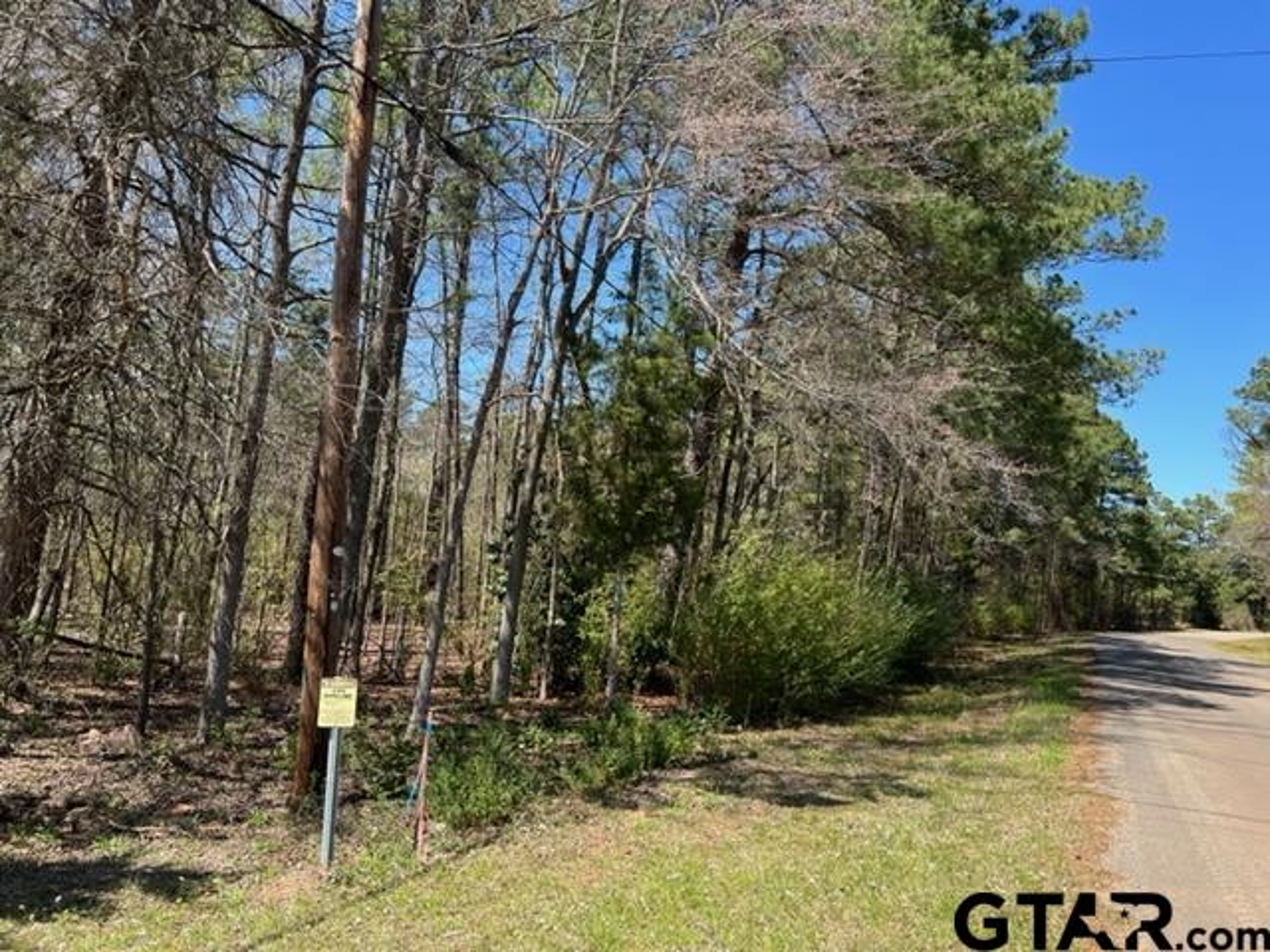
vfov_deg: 53.1
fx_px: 954
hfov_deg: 67.3
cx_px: 635
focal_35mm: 26
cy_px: 476
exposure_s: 1/1344
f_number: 1.5
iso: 50
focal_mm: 5.7
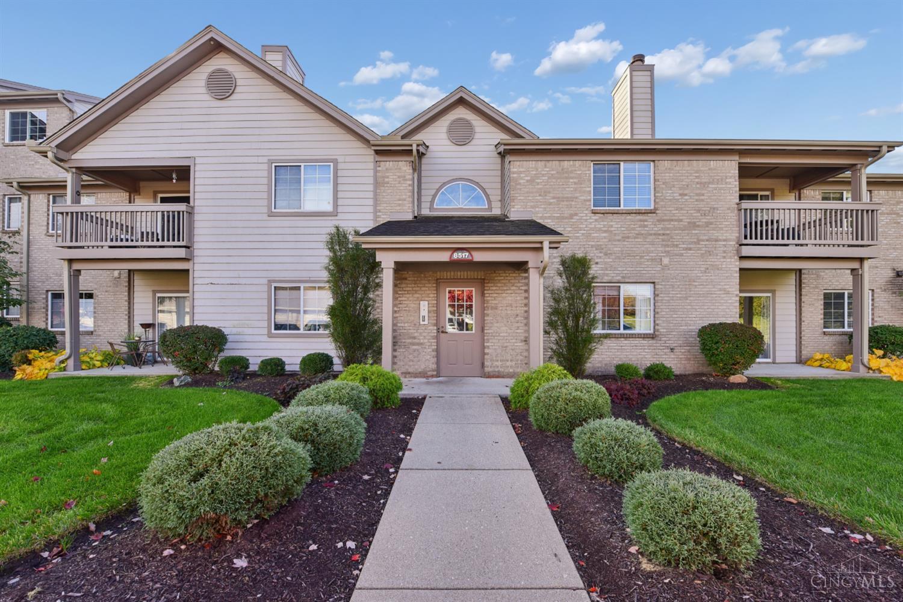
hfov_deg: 104.3
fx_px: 351
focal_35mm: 14
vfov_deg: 81.2
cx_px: 452
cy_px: 301
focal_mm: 14
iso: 400
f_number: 8
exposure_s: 1/200
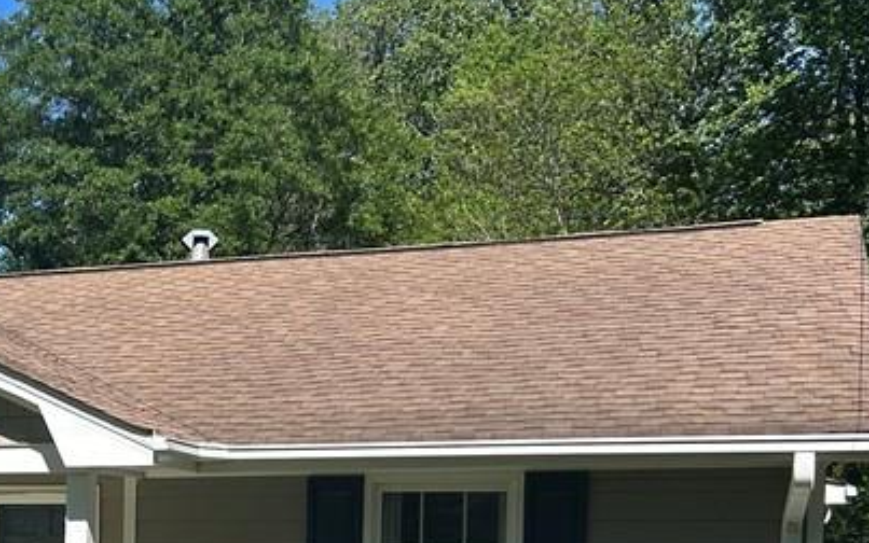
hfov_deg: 27.4
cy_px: 605
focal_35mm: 70
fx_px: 1658
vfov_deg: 17.9
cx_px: -28
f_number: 1.5
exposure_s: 1/4444
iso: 50
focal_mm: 5.7
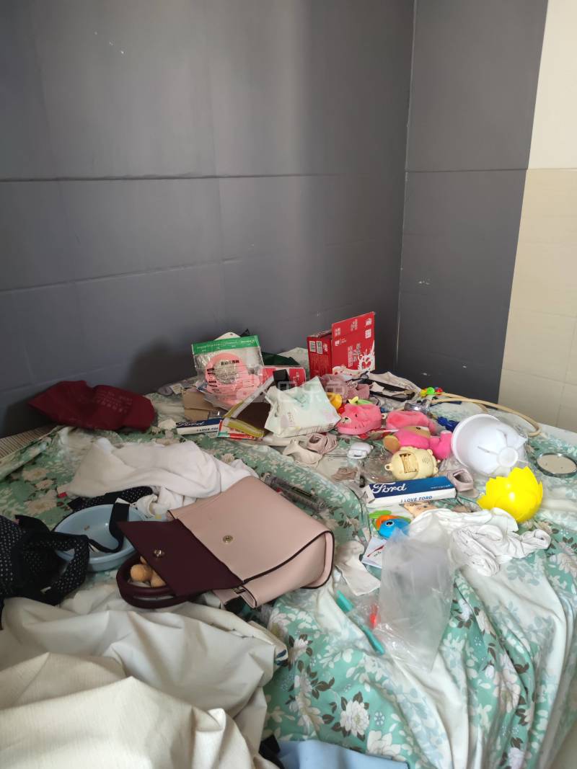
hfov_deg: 56.8
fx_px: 534
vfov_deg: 71.6
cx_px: 288
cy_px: 384
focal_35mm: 24
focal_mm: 6.72
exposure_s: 1/100
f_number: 1.69
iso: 327
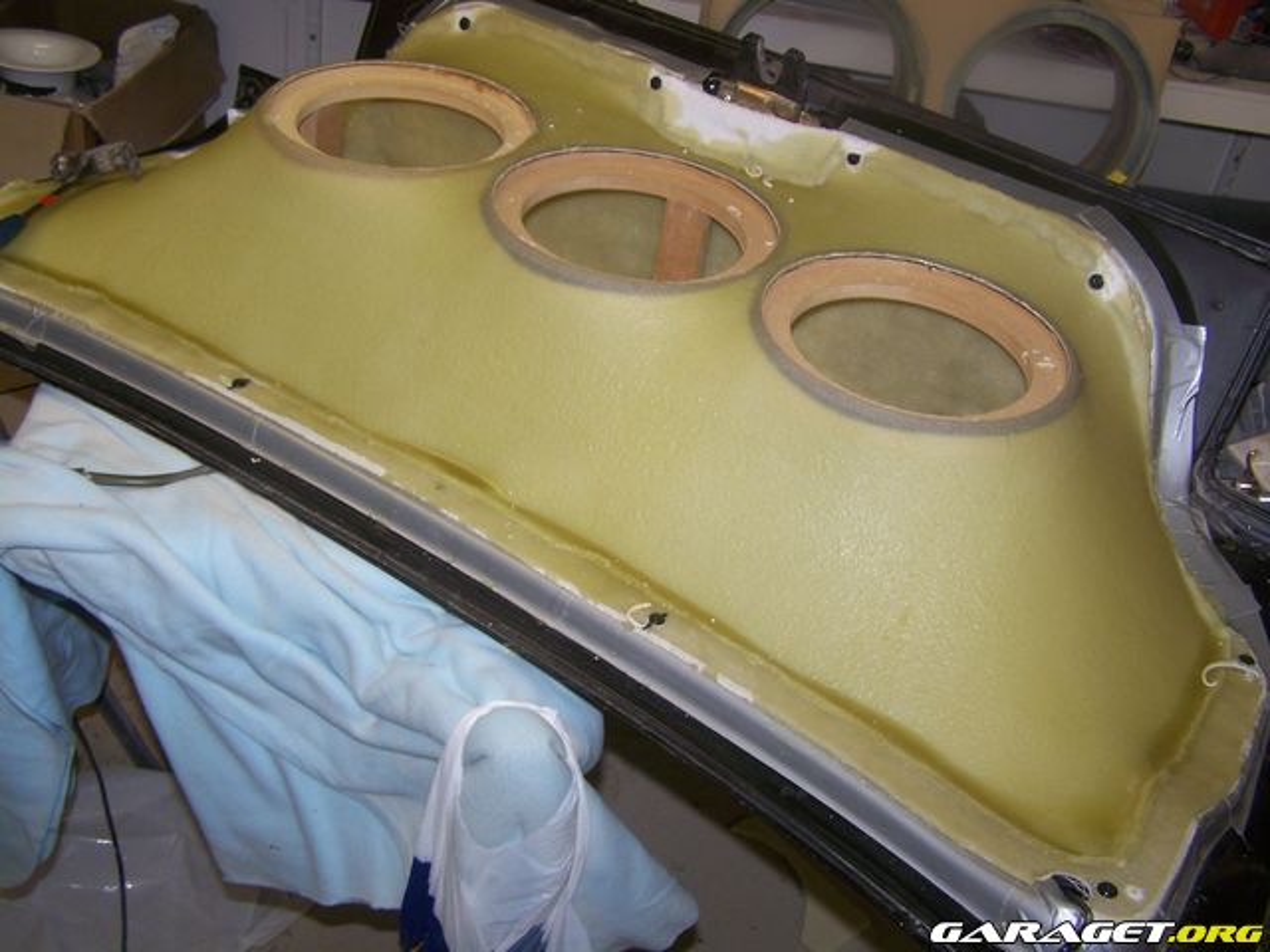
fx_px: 1394
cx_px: 635
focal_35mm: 38
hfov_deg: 49.0
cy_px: 476
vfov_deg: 37.7
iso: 80
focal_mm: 6.3
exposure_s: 1/60
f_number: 2.8
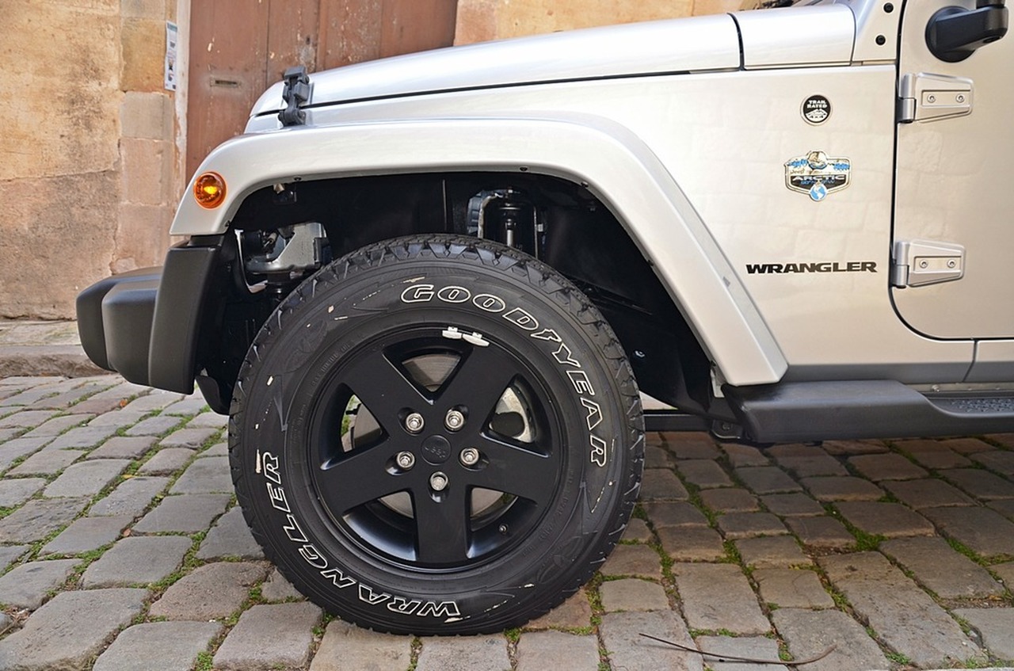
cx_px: 507
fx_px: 885
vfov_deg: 41.5
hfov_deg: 59.6
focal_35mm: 32
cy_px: 336
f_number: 3.8
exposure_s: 1/160
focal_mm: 21
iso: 200
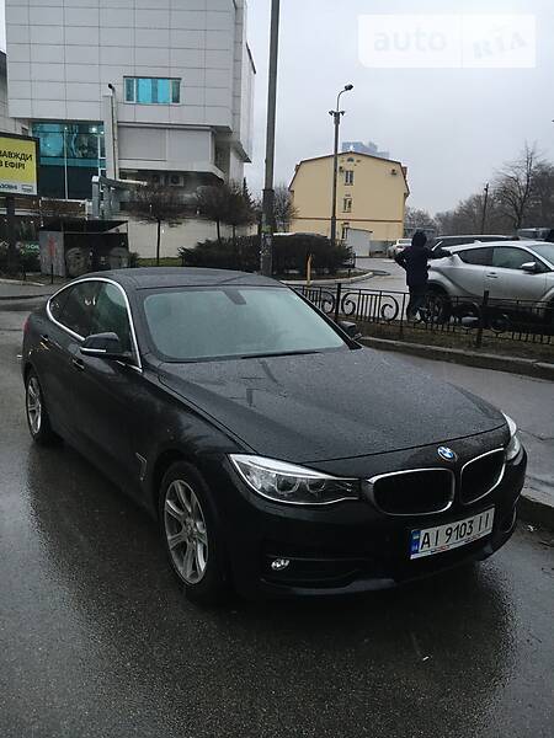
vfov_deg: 61.7
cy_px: 369
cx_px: 277
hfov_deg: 48.2
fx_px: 619
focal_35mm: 29
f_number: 2.2
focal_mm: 4.2
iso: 50
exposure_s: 1/33
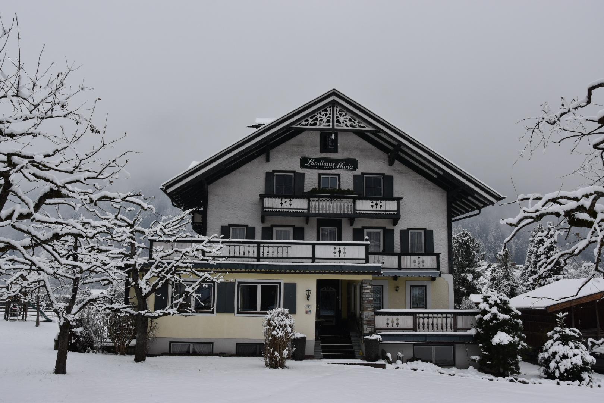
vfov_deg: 41.7
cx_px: 302
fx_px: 528
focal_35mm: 32
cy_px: 202
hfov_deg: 59.5
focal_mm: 21
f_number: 8
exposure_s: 1/250
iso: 320
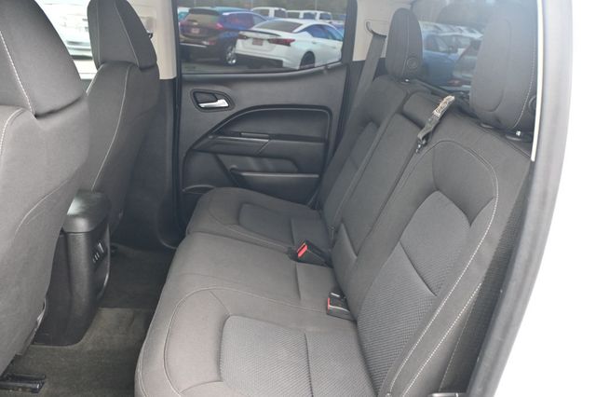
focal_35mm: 31
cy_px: 198
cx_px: 298
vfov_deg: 42.6
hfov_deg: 60.7
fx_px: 509
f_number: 3.8
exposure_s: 1/125
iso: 800
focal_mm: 20.5
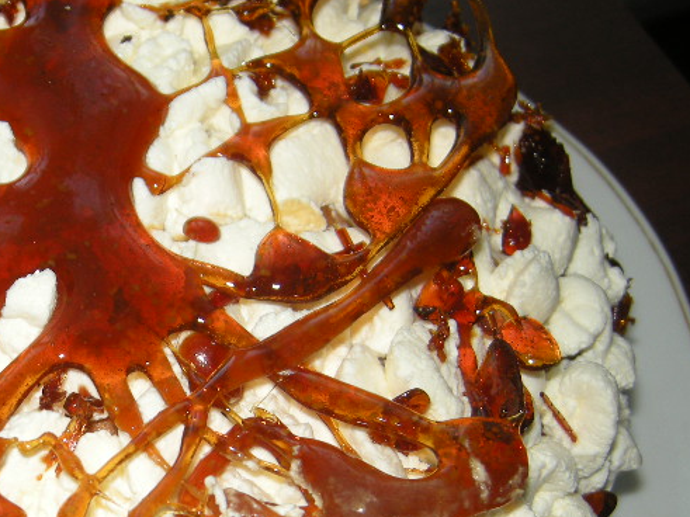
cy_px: 391
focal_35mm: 73
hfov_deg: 25.9
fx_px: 1455
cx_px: 73
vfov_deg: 20.0
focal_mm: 7.5
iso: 64
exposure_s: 1/30
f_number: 2.7
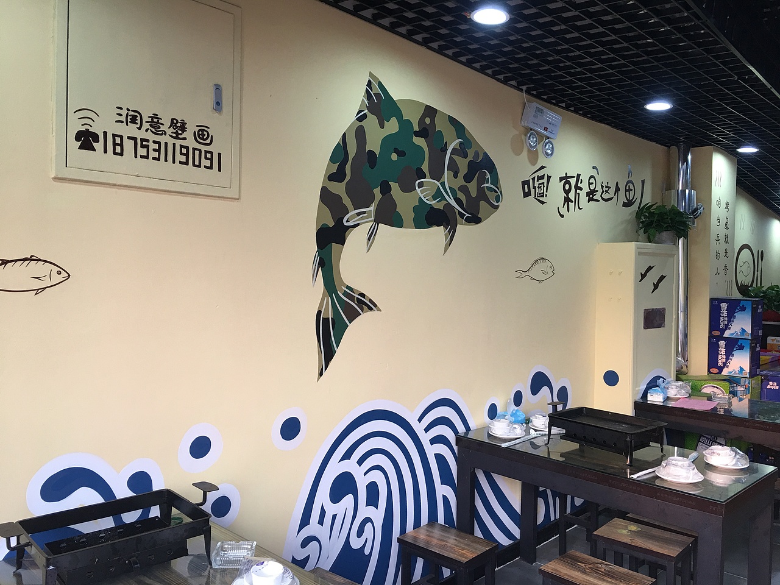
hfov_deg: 61.7
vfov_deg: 48.2
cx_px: 390
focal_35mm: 29
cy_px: 292
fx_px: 653
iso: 32
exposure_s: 1/33
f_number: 2.2
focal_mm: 4.15
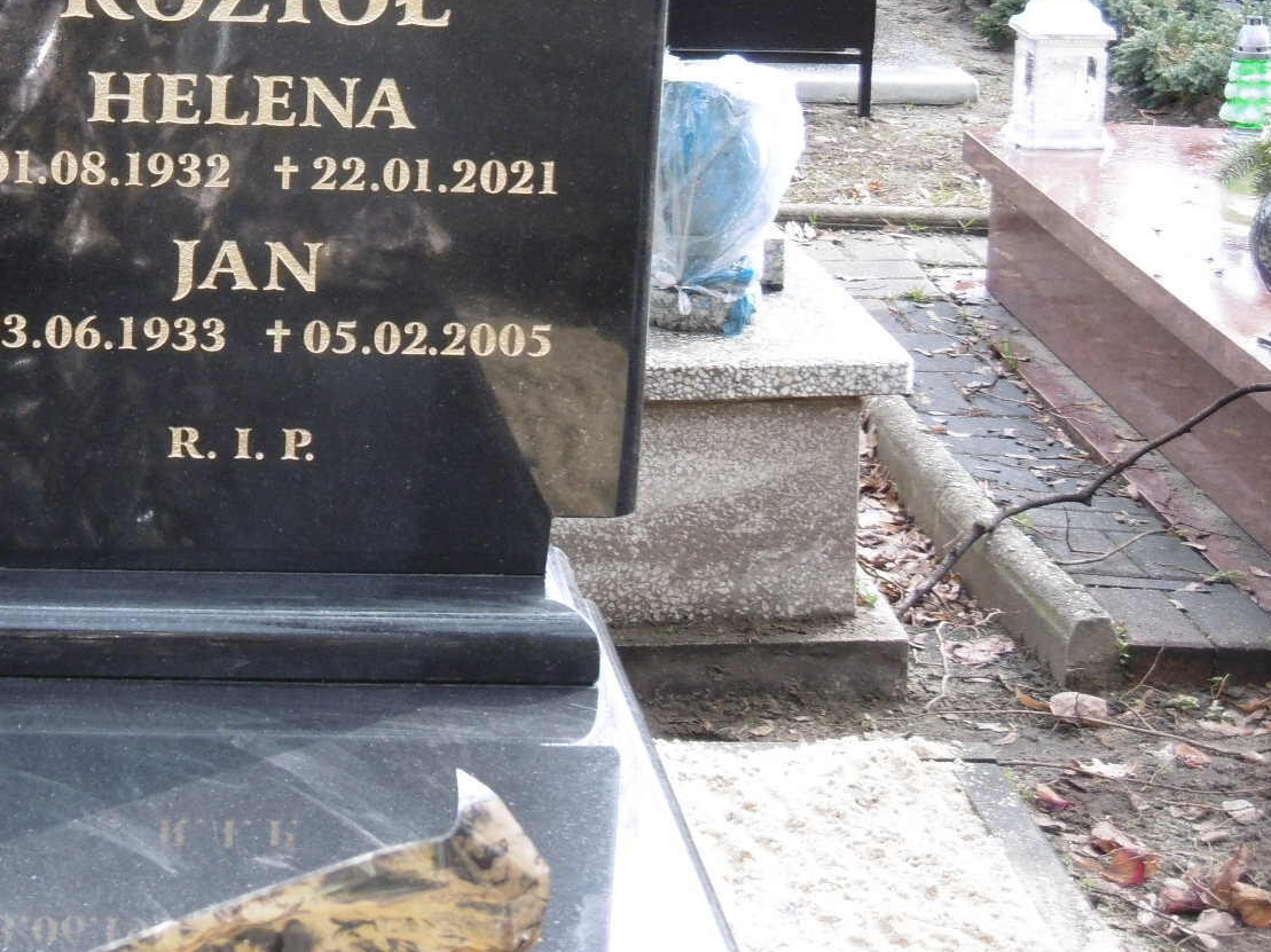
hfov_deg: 17.9
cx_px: 266
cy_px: 168
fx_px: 4001
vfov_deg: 13.5
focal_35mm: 109
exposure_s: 1/60
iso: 100
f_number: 4.2
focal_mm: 10.5
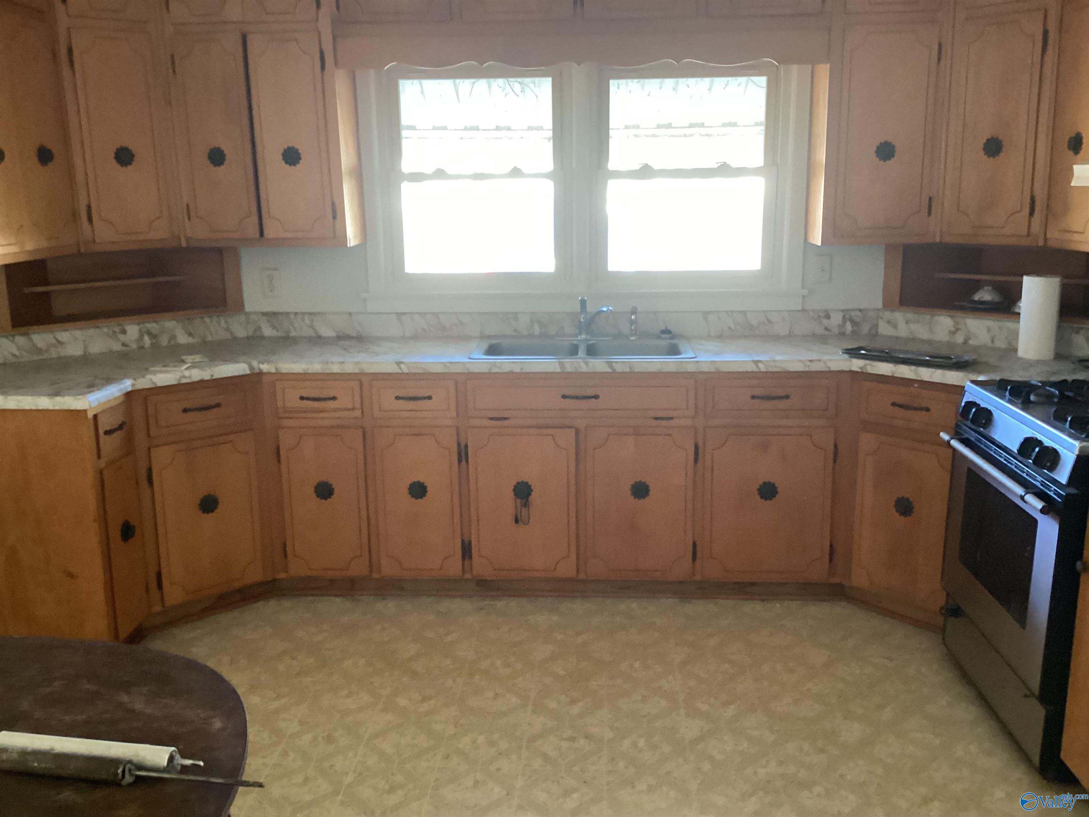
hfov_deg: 58.4
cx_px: 544
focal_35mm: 31
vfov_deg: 45.4
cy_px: 408
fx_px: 975
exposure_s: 1/40
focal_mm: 3.3
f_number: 2.4
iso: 400
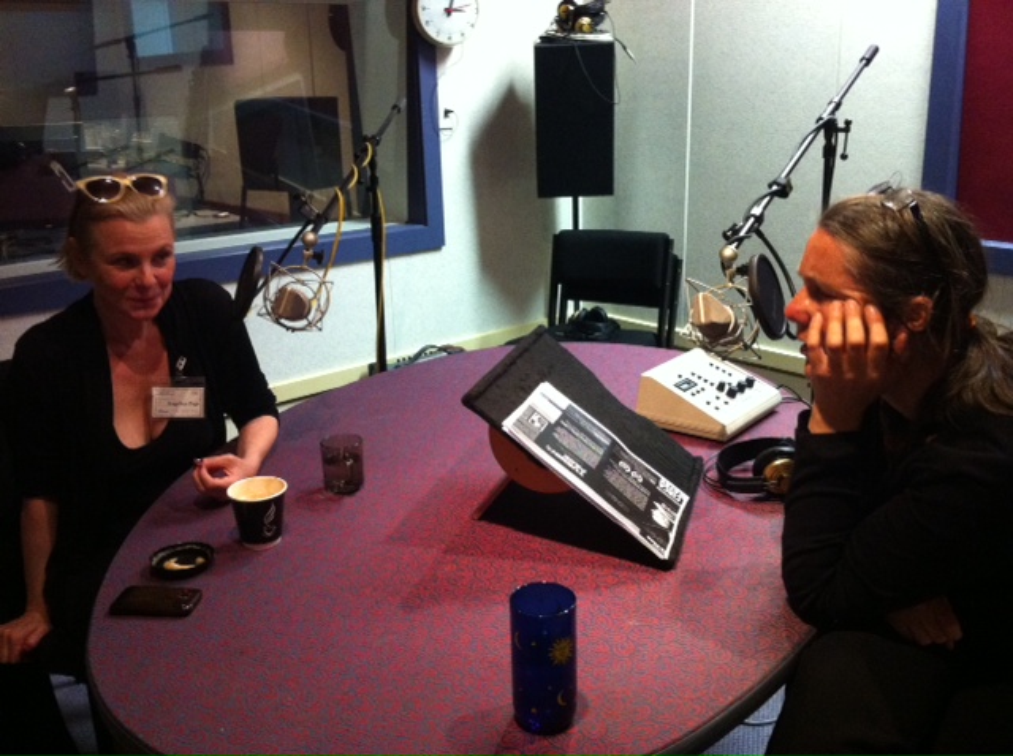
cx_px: 506
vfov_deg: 40.6
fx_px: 1023
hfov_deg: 52.7
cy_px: 378
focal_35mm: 35
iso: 400
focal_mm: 3.85
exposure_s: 1/17
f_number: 2.8
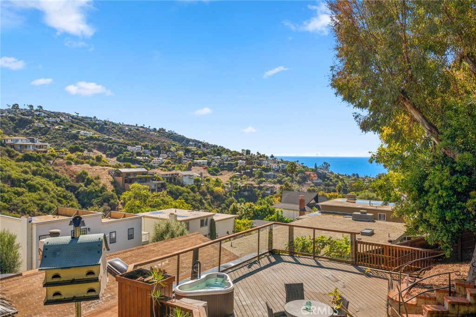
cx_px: 238
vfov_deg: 44.9
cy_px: 158
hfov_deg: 63.7
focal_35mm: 29
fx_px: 383
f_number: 9
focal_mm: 29
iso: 80
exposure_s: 1/400
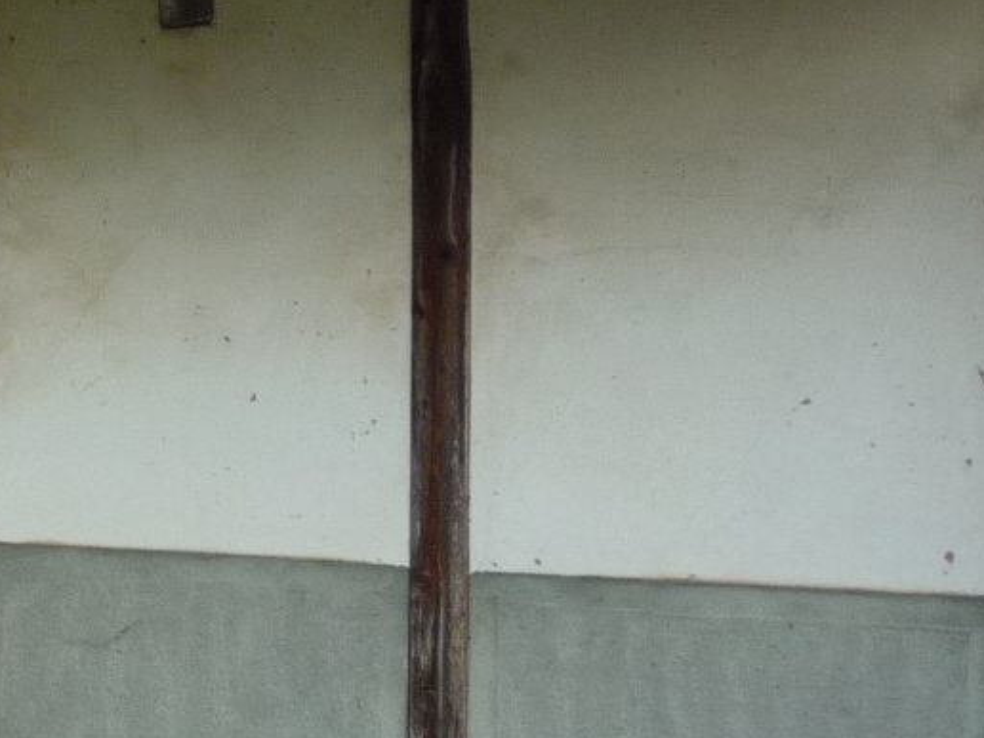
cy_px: 177
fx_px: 3383
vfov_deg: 12.4
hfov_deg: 15.6
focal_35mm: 119
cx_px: -379
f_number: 3.3
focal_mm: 5.2
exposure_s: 1/125
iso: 100
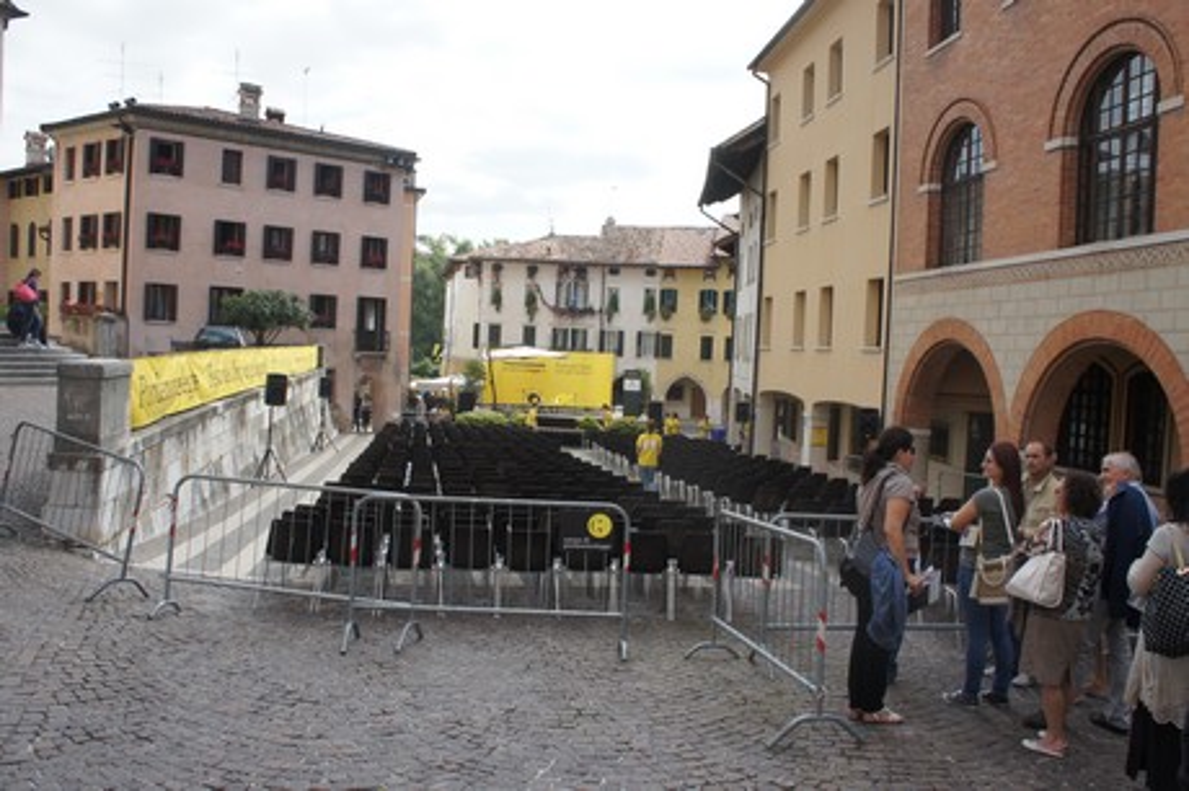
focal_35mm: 27
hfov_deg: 67.4
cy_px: 396
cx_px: 594
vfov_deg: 47.9
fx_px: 891
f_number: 7.1
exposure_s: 1/250
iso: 200
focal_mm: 18
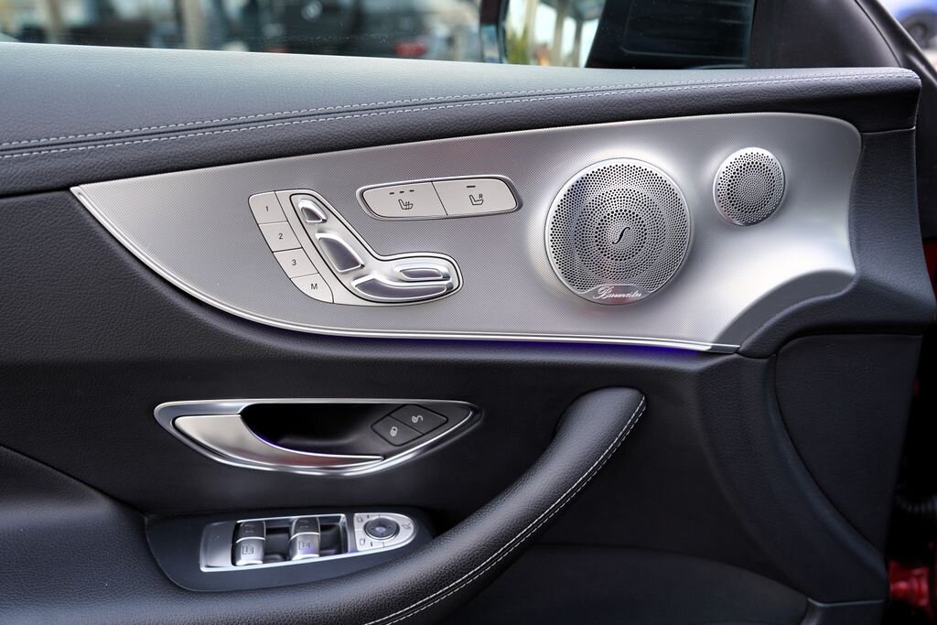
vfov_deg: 45.0
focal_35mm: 29
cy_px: 312
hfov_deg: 63.7
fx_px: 755
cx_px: 468
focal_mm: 29
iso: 100
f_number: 4
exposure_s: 1/60
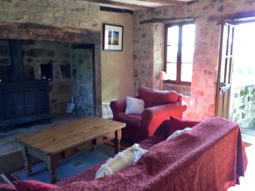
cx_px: 128
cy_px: 96
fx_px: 235
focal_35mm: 32
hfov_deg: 56.9
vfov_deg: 44.1
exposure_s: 1/25
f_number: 2.4
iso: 32
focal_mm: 3.3
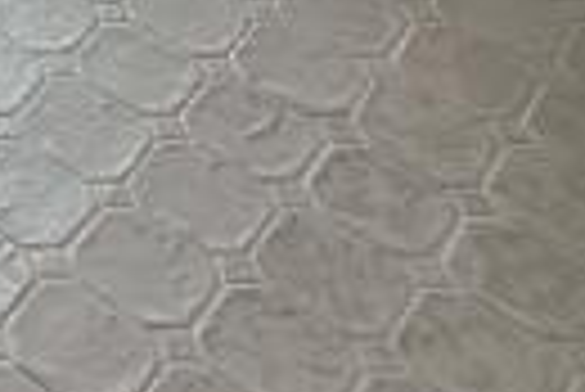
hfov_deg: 18.1
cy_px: -207
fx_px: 1350
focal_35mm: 83
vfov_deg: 15.2
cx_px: -531
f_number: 2.2
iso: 200
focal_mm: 2.39
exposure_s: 1/211
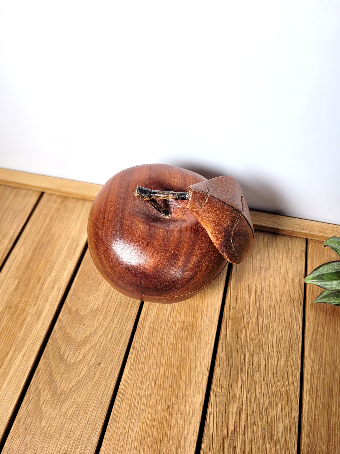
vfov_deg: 67.3
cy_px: 227
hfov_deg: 53.1
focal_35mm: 26
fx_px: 340
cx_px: 170
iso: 40
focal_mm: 5.4
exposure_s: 1/589
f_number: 1.8
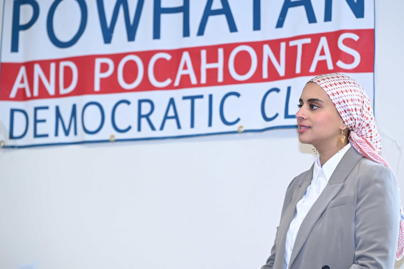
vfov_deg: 10.2
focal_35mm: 134
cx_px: 229
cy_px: 112
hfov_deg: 15.3
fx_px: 1504
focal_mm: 105
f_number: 4
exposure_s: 1/60
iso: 1250
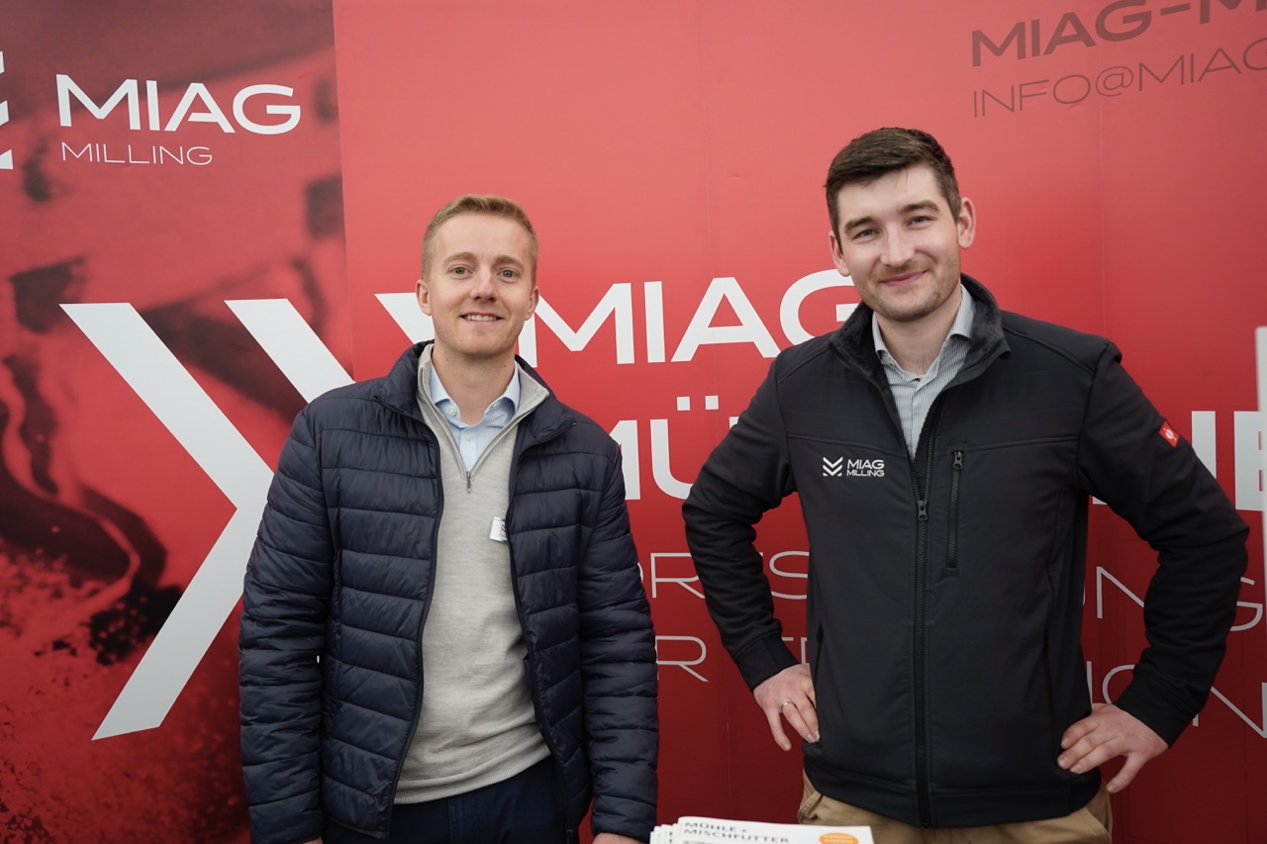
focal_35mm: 32
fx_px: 1137
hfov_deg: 58.3
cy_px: 422
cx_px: 634
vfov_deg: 40.8
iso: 800
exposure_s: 1/200
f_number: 2.8
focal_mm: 32.3
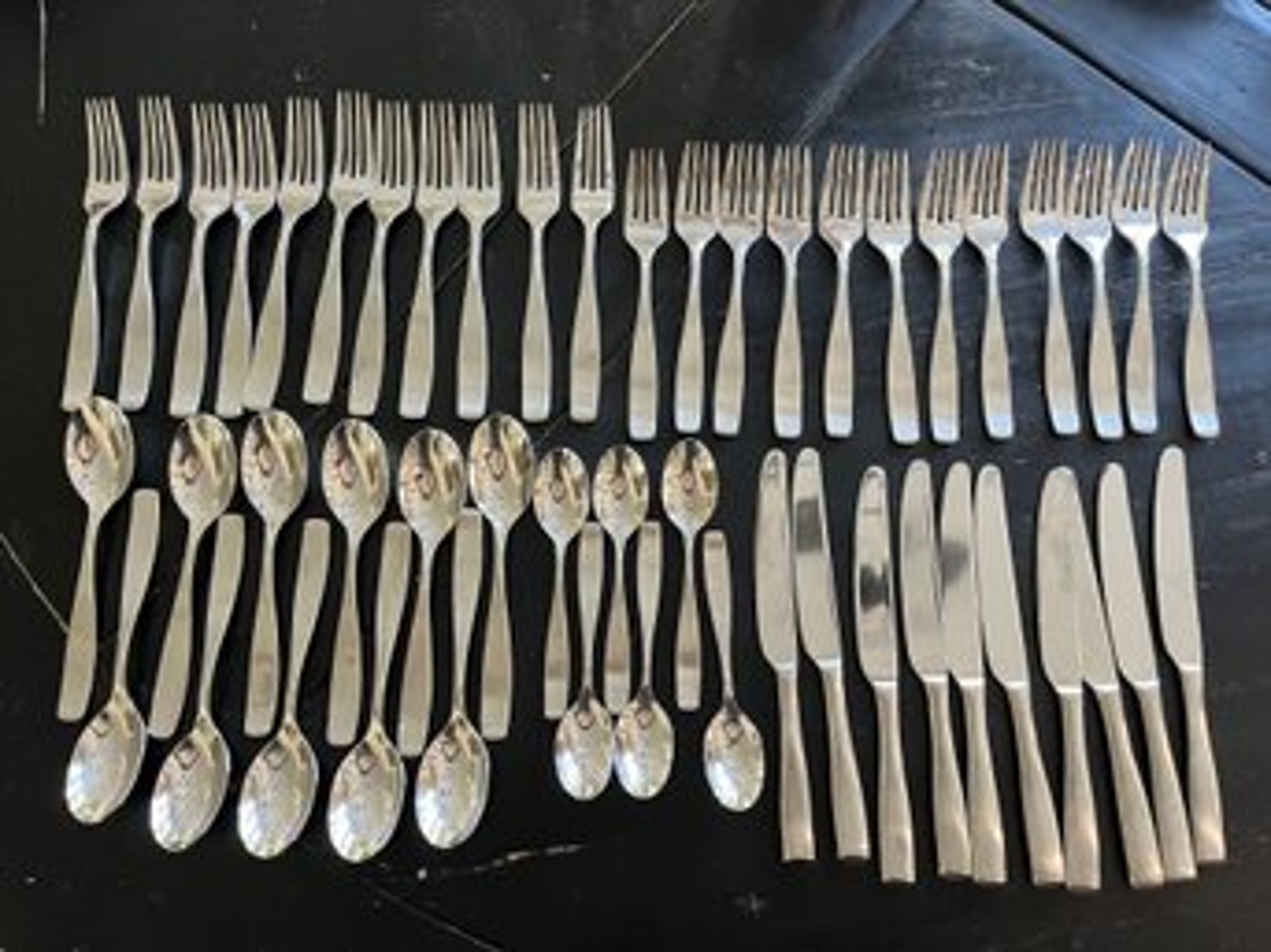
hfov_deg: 67.3
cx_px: 636
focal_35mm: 26
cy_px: 476
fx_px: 954
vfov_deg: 53.0
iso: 250
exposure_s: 1/60
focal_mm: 5.1
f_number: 1.6
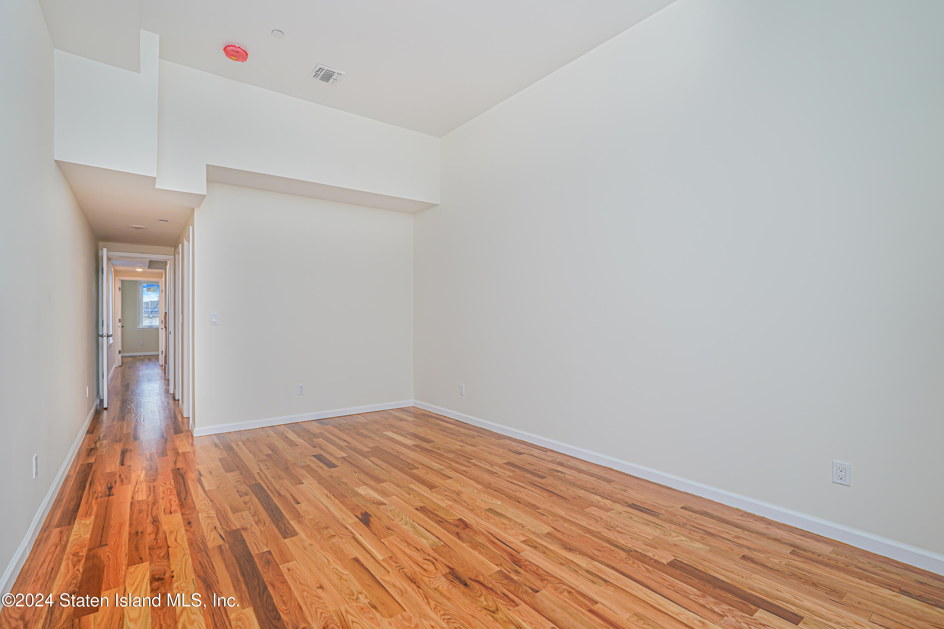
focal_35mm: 16
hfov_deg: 96.7
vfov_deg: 73.7
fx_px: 420
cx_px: 472
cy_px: 314
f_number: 4.5
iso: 100
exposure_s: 1/40
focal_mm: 16
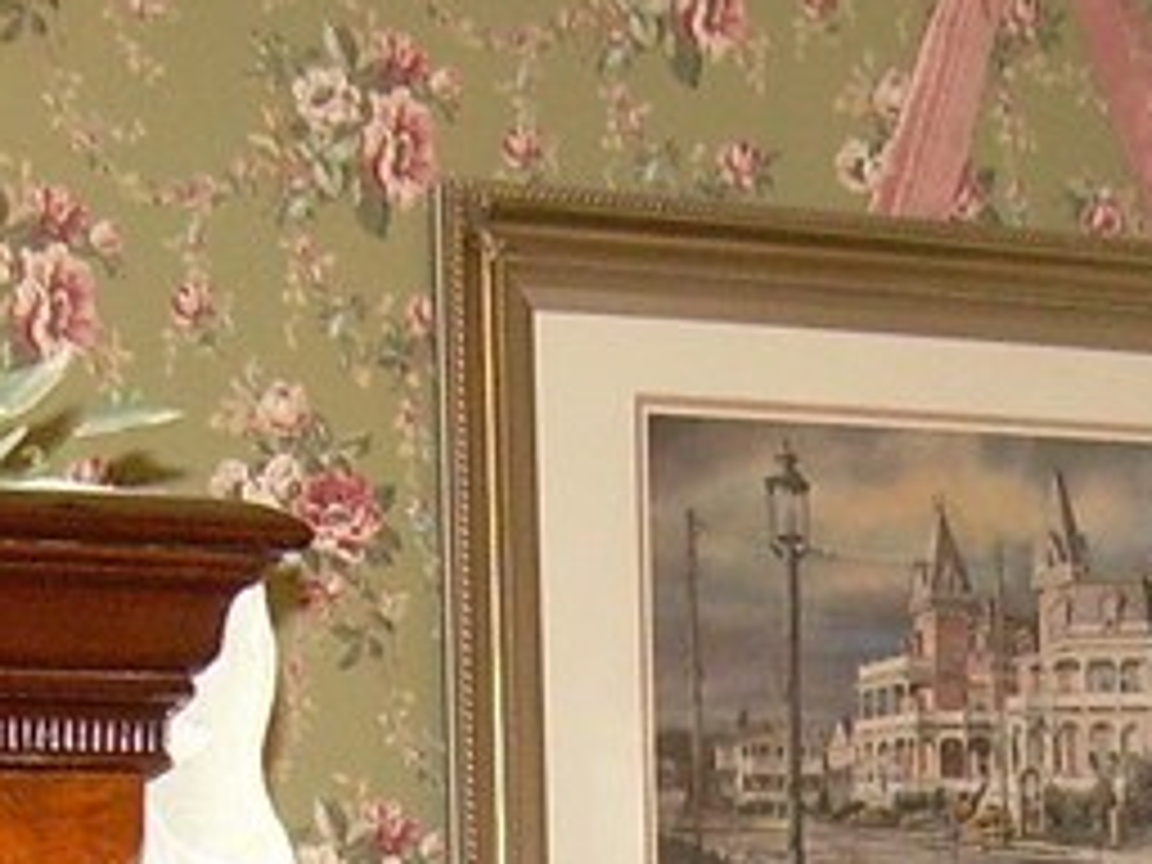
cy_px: 1395
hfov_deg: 12.9
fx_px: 5058
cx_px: 968
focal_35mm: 152
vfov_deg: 9.4
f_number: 2.8
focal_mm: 6.3
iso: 200
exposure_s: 1/60
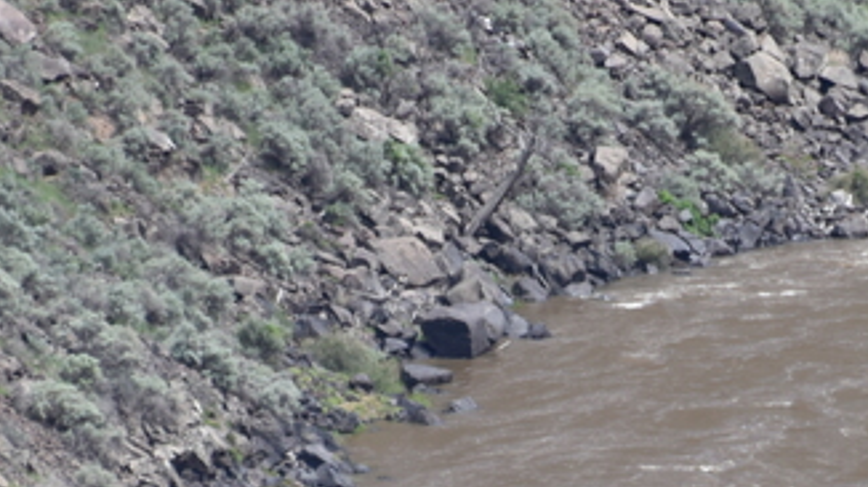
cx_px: 588
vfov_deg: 1.0
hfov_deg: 1.8
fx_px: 28388
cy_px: 476
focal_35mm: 1234
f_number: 5.6
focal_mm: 300
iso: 320
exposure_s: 1/640
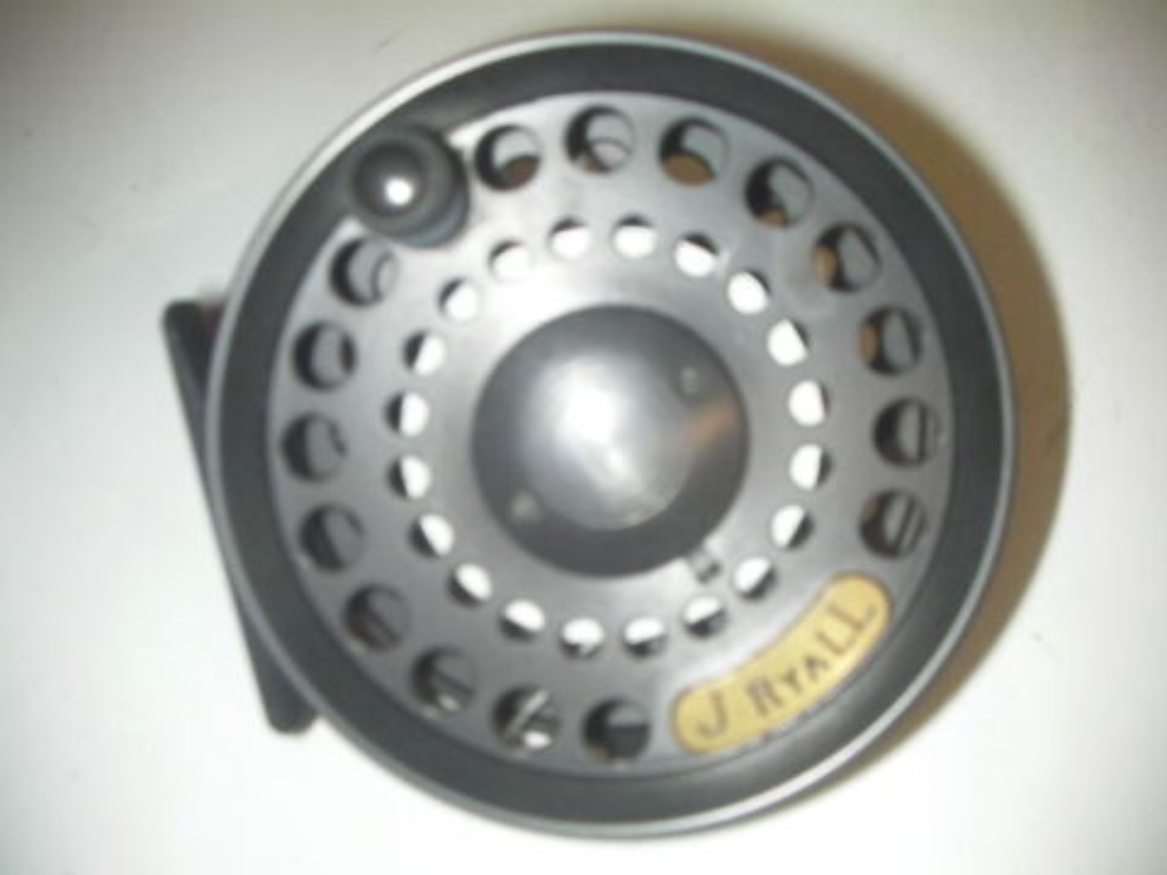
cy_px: 438
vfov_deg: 37.7
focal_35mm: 38
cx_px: 584
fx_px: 1281
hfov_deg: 49.0
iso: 200
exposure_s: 1/30
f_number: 3.5
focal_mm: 6.3
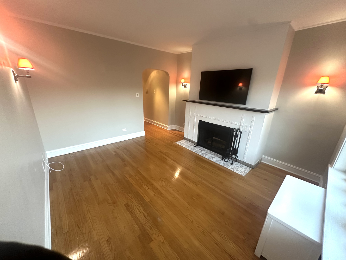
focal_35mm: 14
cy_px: 130
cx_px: 173
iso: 400
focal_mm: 2.22
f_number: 2.2
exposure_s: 1/60
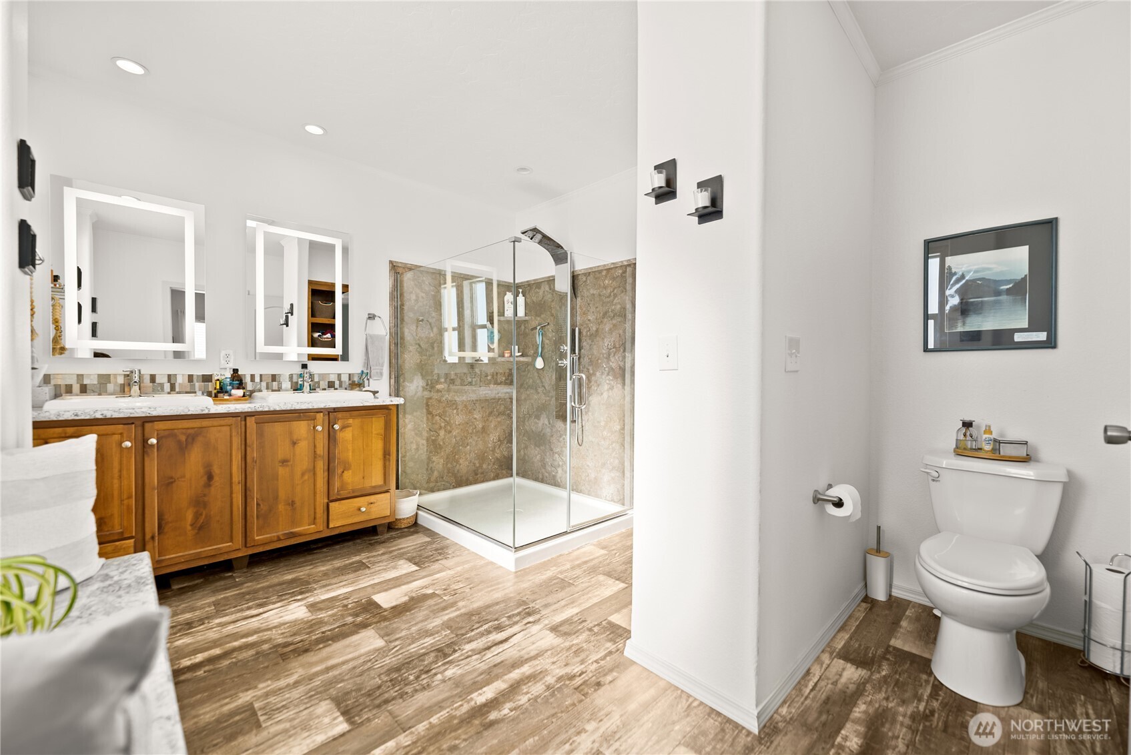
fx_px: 440
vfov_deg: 81.3
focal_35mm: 14
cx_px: 566
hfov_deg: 104.2
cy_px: 378
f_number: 2.8
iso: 50
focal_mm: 14
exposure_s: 1/10
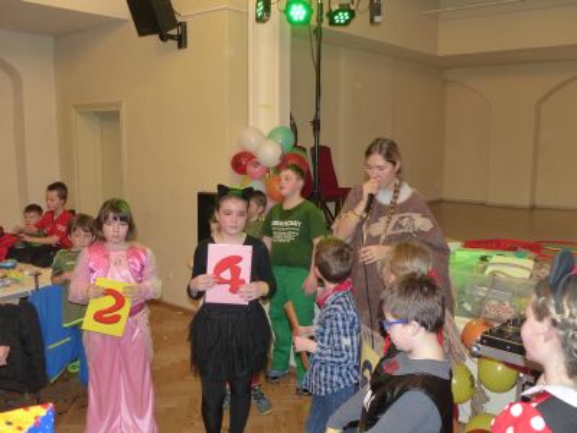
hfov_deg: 54.0
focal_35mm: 34
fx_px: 567
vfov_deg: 41.8
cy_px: 216
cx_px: 288
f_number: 2.8
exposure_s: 1/60
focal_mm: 6
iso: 400
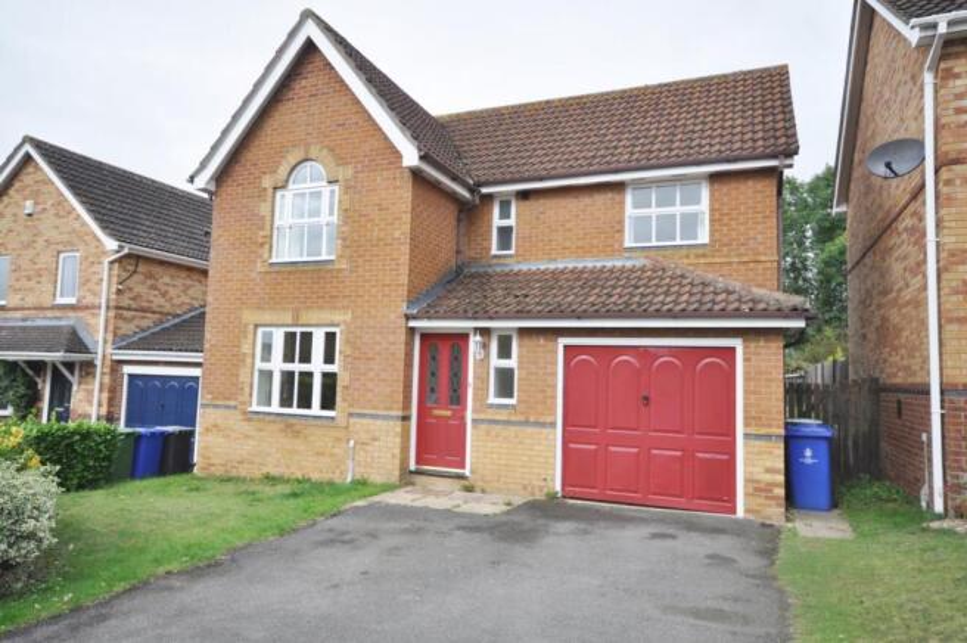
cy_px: 322
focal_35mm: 24
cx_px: 484
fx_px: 644
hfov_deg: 73.8
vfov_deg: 53.0
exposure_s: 1/250
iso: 200
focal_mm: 16
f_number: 8
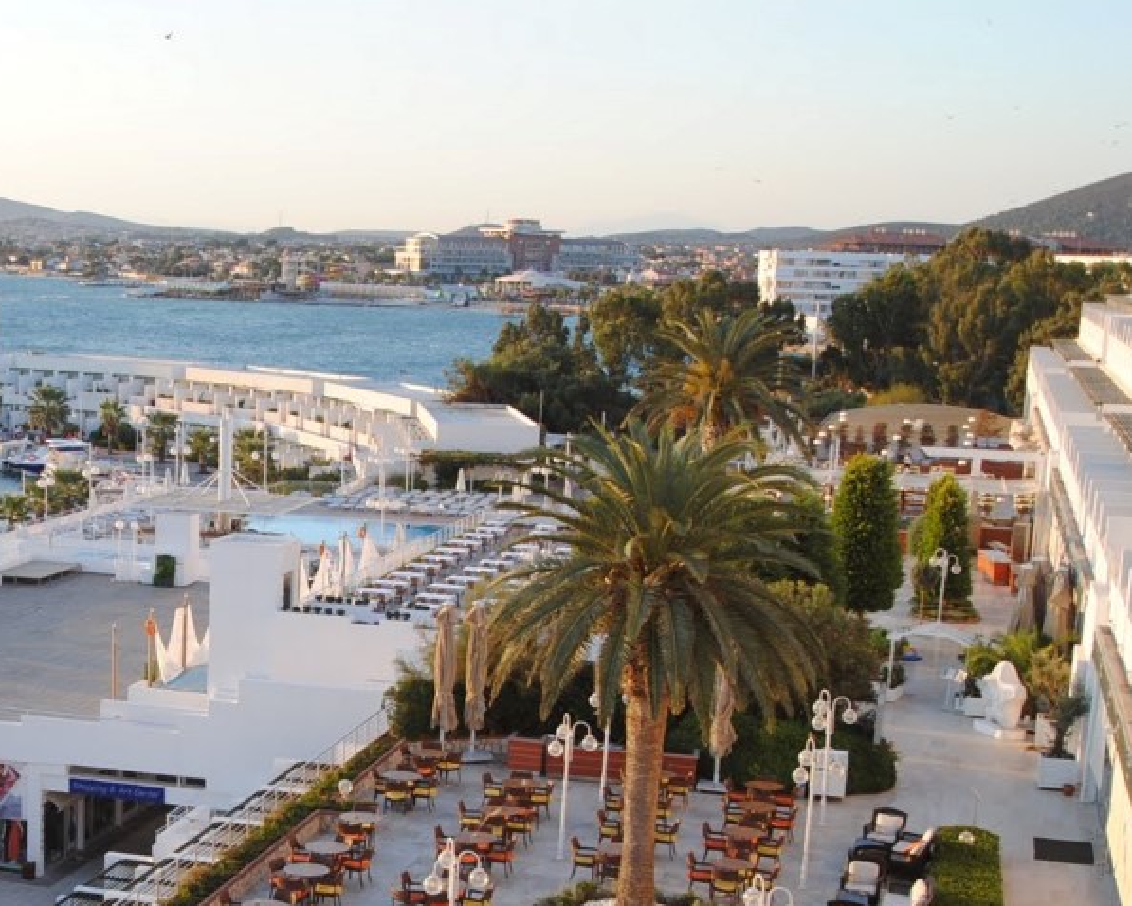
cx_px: 134
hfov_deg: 28.1
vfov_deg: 23.2
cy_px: 726
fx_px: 2178
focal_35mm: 65
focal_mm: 24
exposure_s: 1/125
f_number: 5.6
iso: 160
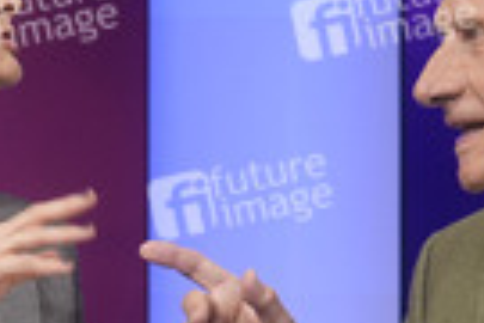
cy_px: 287
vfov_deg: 9.1
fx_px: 2017
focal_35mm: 150
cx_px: 289
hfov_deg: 13.7
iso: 640
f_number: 2.2
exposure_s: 1/250
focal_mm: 30
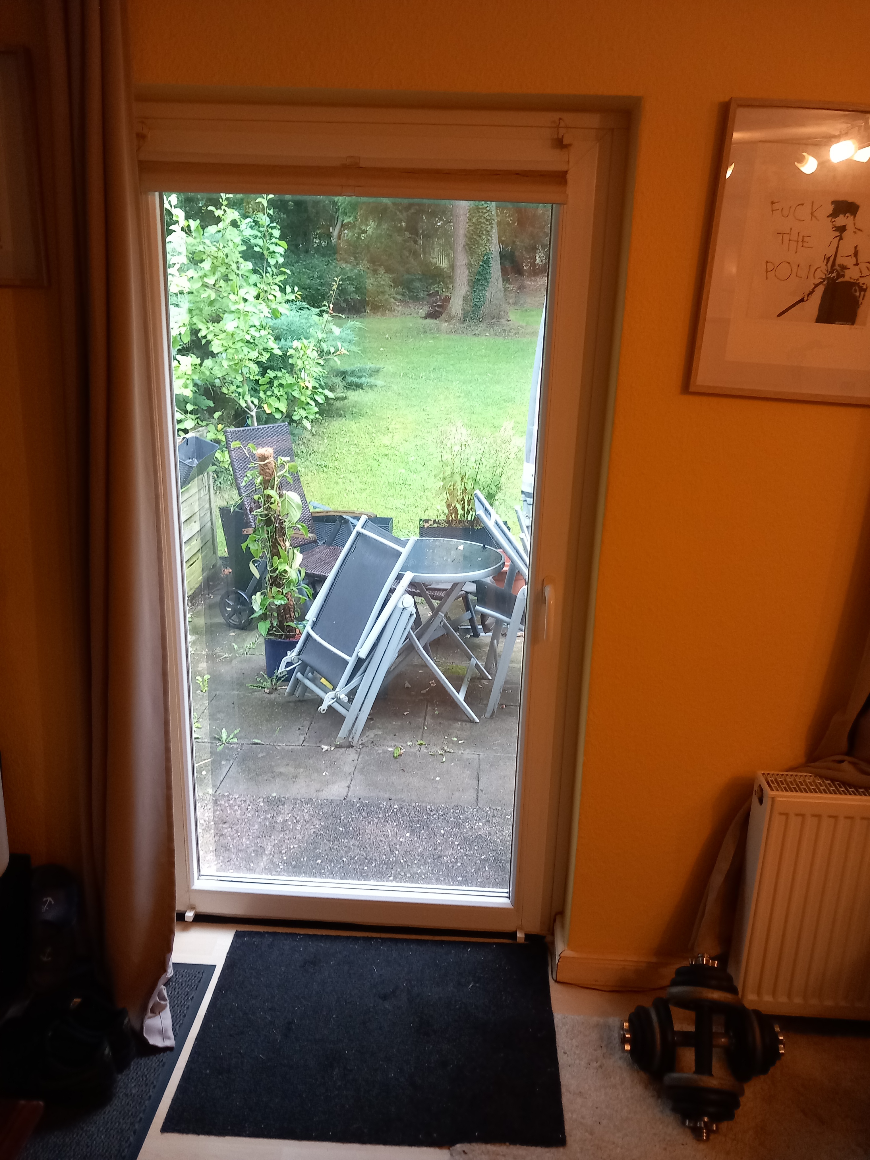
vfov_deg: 65.3
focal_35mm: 27
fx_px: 905
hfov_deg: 51.4
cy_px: 580
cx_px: 435
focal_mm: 4
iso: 200
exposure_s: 1/33.3
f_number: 1.8
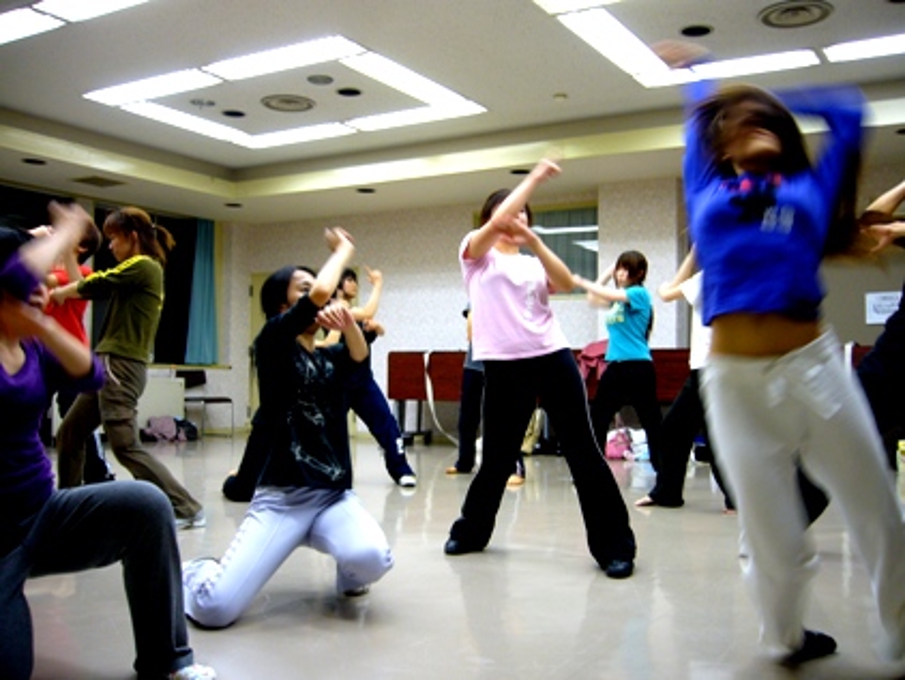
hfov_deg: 52.6
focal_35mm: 35
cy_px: 340
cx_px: 452
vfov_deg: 40.7
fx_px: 916
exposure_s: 1/25
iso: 100
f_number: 2.8
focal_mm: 5.8
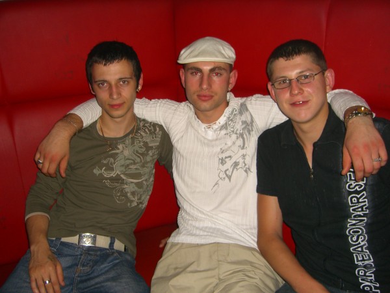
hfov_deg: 49.0
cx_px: 195
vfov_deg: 37.7
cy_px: 146
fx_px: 428
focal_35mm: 38
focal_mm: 7.9
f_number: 2.8
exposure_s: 1/60
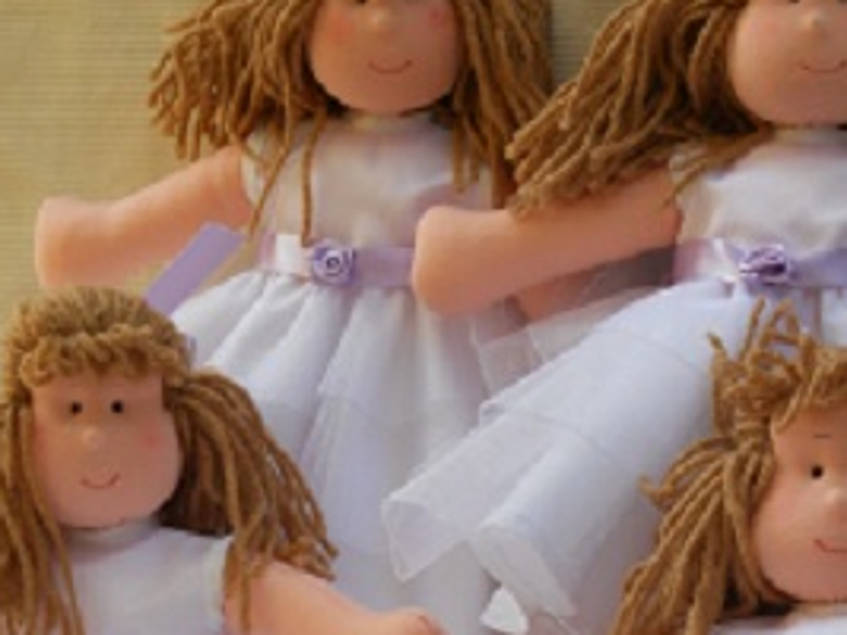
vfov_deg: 9.6
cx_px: 614
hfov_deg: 12.8
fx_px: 3766
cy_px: 413
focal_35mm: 154
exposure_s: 1/160
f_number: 4.4
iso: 80
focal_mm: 12.71
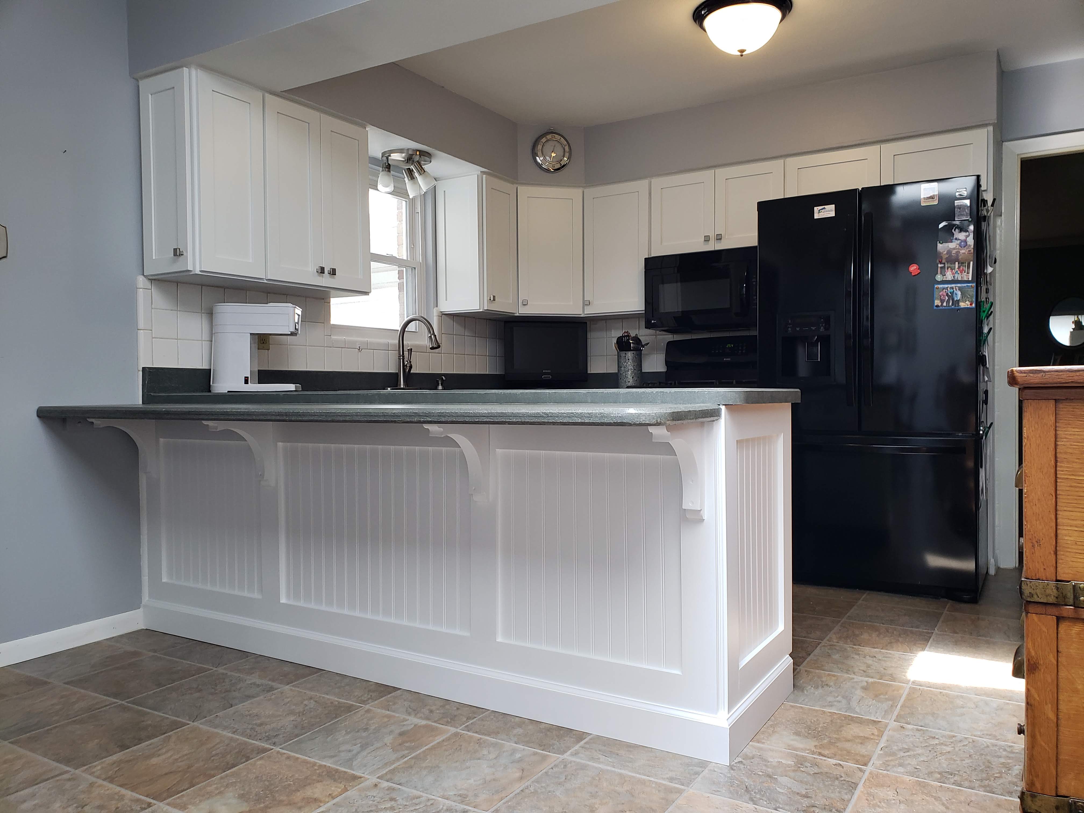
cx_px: 542
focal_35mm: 26
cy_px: 406
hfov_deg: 67.3
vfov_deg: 53.1
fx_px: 814
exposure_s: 1/60
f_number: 2.4
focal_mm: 4.3
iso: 125
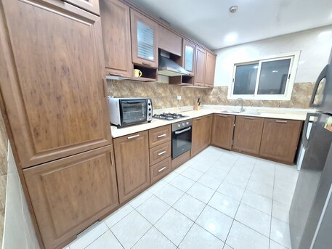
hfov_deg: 106.2
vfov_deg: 89.9
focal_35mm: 13
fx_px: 125
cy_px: 124
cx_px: 166
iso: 250
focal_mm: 1.74
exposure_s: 1/25
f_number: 2.2
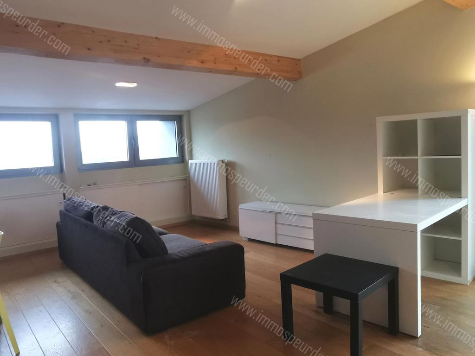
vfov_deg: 53.1
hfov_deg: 67.3
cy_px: 178
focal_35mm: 26
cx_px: 238
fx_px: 357
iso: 200
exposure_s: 1/33.3
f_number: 2.2
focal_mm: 2.26
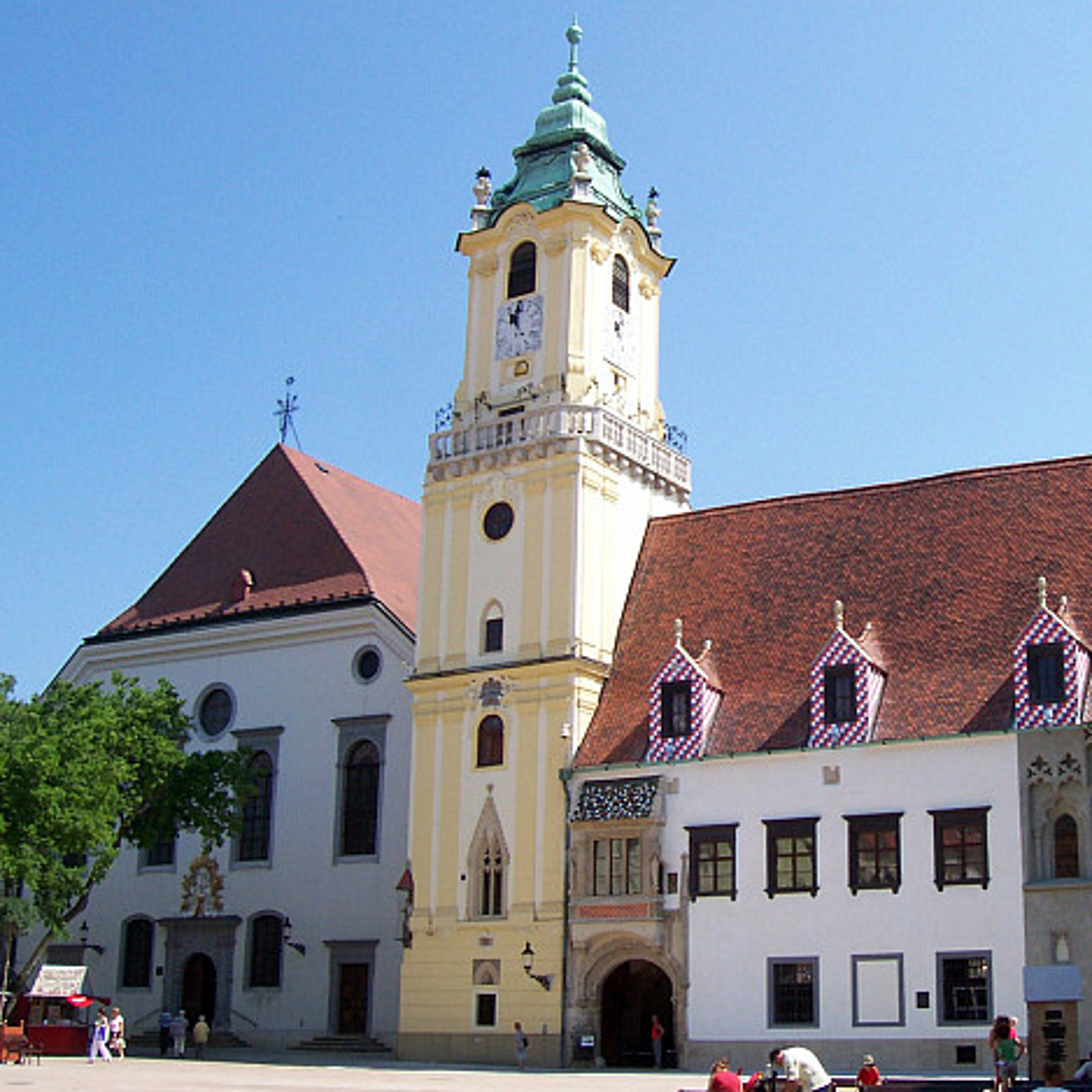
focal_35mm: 41
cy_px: 547
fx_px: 1463
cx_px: 736
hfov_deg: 40.4
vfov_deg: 40.9
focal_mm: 5.6
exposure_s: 1/442
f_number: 5.1
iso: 80
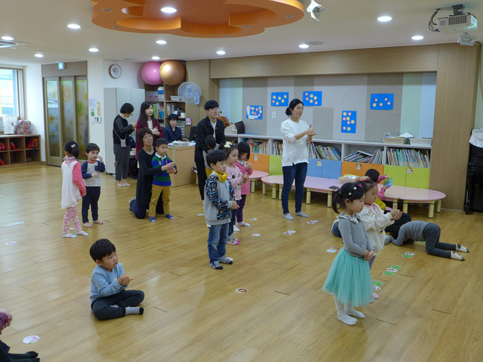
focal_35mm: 32
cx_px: 242
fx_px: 446
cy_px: 181
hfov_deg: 56.8
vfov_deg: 44.2
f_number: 1.6
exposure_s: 1/60
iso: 100
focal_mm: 6.3
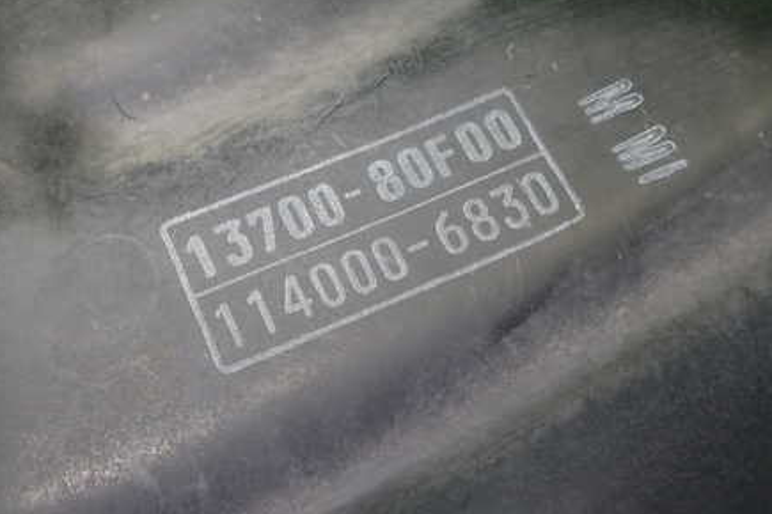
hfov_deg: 45.4
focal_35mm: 43
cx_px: 353
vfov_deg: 31.2
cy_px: 261
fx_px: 922
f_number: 2.3
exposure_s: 1/60
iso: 200
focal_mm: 5.4
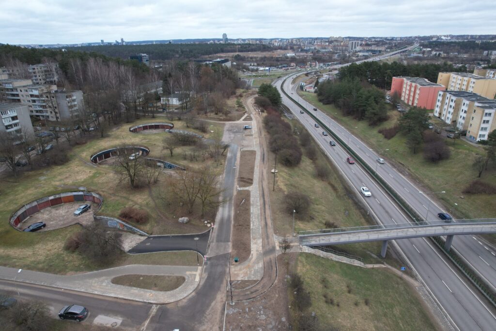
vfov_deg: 57.2
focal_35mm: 22
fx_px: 303
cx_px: 248
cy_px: 166
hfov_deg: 78.6
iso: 100
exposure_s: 1/120
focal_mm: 8.38
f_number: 2.8
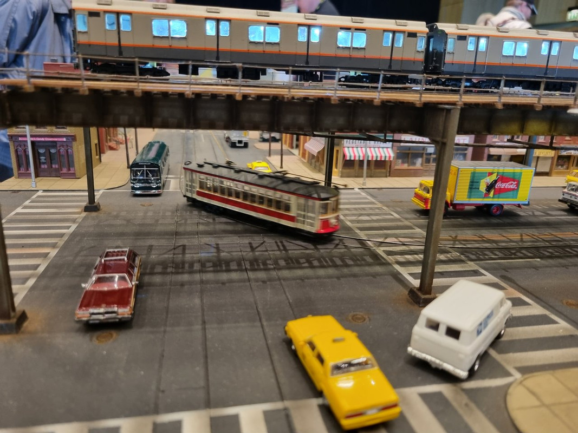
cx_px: 289
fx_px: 434
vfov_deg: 53.1
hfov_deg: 67.3
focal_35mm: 26
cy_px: 216
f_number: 1.8
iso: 250
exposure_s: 1/50
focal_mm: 5.4
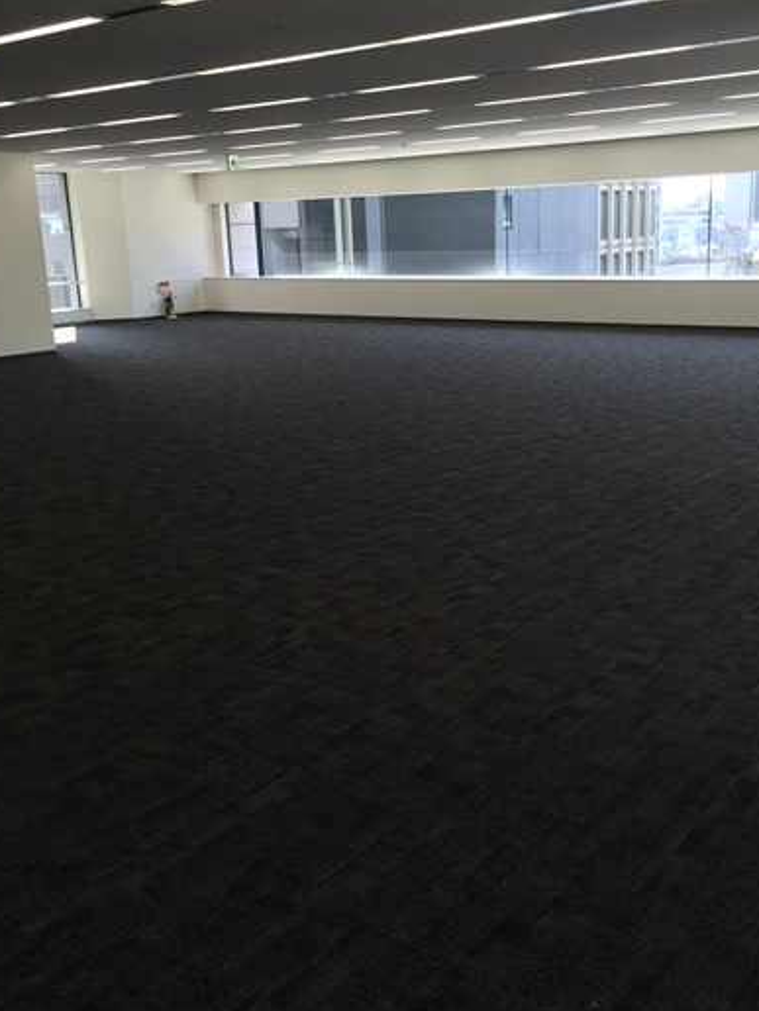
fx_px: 1052
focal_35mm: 36
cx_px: 412
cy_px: 484
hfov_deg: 39.6
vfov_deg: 51.3
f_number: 2.2
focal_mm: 4.15
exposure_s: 1/120
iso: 32
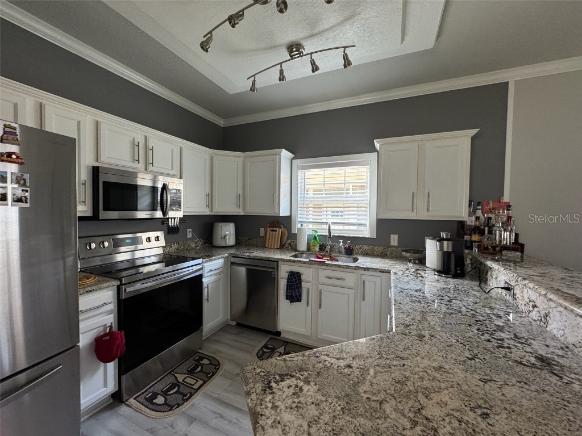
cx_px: 291
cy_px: 218
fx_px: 235
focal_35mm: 14
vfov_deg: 85.7
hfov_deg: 102.1
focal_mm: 2.22
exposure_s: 1/60
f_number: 2.2
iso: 400
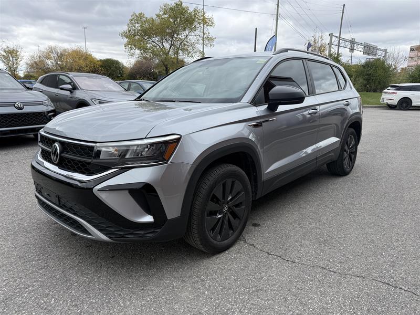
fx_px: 291
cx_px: 210
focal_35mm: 24
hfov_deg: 71.6
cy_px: 158
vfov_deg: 56.8
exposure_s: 1/1271
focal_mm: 6.76
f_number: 1.78
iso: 100
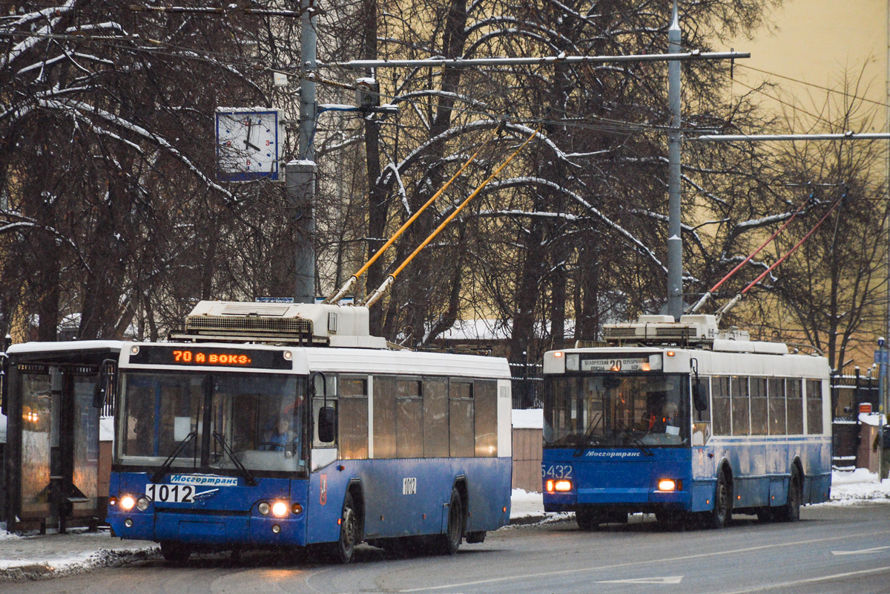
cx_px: 445
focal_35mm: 210
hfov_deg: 9.8
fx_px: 5191
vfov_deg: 6.5
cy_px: 297
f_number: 7.1
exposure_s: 1/60
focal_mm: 140
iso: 400
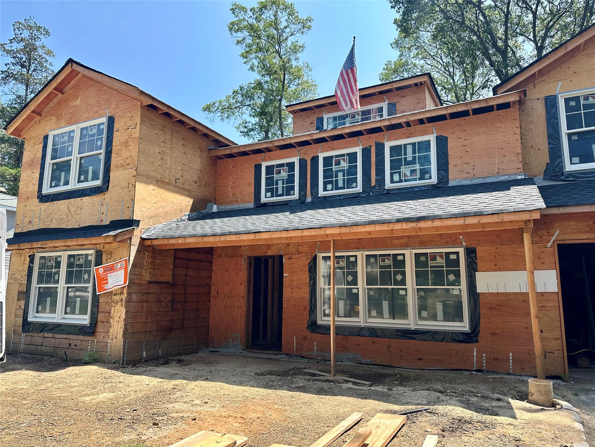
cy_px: 224
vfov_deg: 56.8
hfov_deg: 71.6
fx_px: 413
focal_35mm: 24
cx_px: 298
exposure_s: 1/1227
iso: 80
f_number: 1.78
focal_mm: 6.86
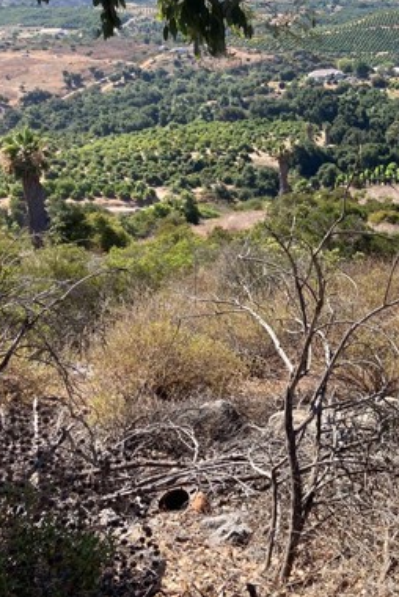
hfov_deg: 26.1
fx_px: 813
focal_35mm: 49
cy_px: 250
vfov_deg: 40.2
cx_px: 401
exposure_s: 1/762
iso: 20
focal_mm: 3.99
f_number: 1.8
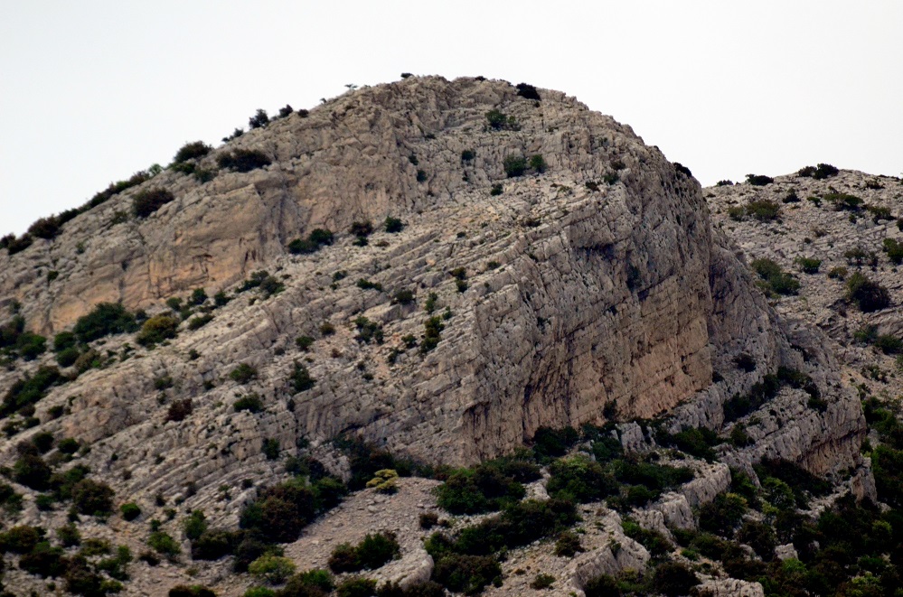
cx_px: 452
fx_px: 11261
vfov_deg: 3.0
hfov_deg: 4.6
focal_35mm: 450
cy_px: 298
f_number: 6.3
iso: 2800
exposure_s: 1/8000
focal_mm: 300
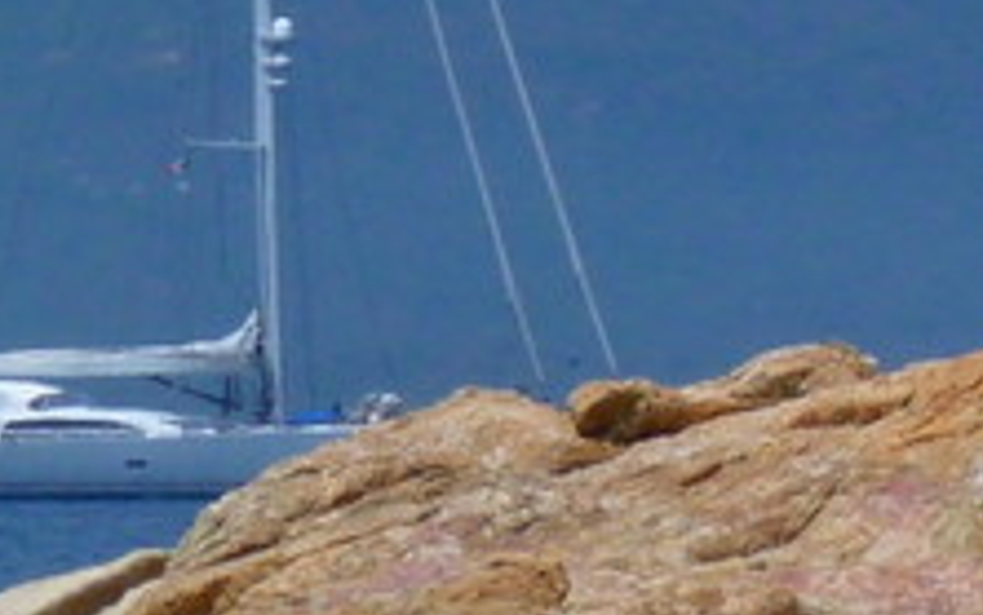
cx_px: -1435
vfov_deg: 2.0
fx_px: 17208
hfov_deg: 3.2
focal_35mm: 642
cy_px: 164
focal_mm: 18.7
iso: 80
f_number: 6.3
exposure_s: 1/500
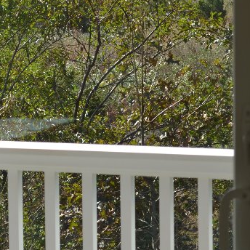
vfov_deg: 8.7
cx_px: 73
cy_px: 81
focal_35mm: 200
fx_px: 1634
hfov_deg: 8.7
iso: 100
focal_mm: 50
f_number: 7.1
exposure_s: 1/200
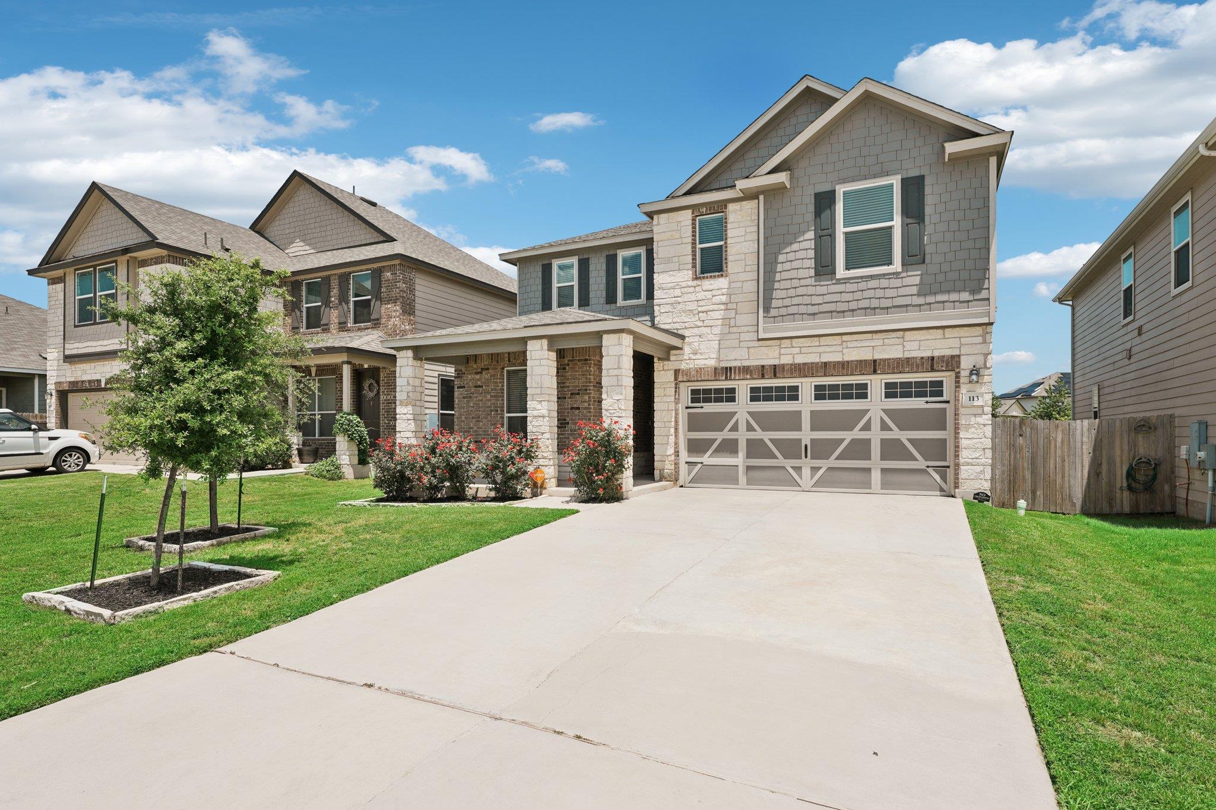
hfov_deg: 87.5
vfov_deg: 65.1
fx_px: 635
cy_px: 405
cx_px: 608
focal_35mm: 19
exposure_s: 1/400
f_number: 8
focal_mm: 18.8
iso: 100
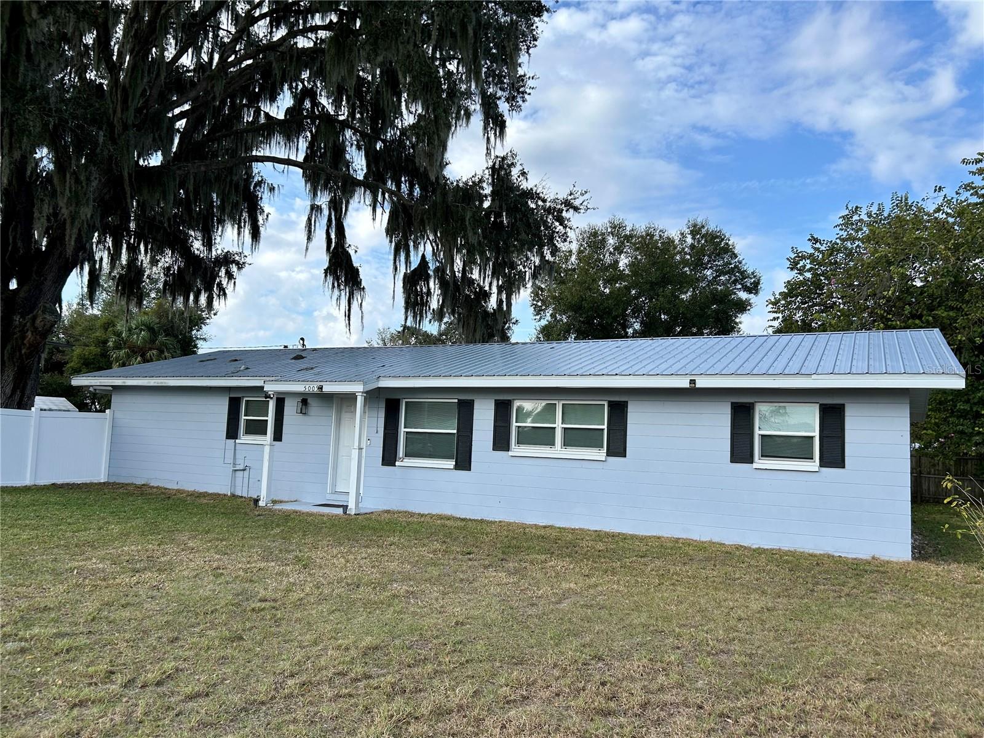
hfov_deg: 67.3
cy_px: 369
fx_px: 739
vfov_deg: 53.1
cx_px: 492
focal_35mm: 26
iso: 50
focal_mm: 5.7
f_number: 1.5
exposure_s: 1/2404
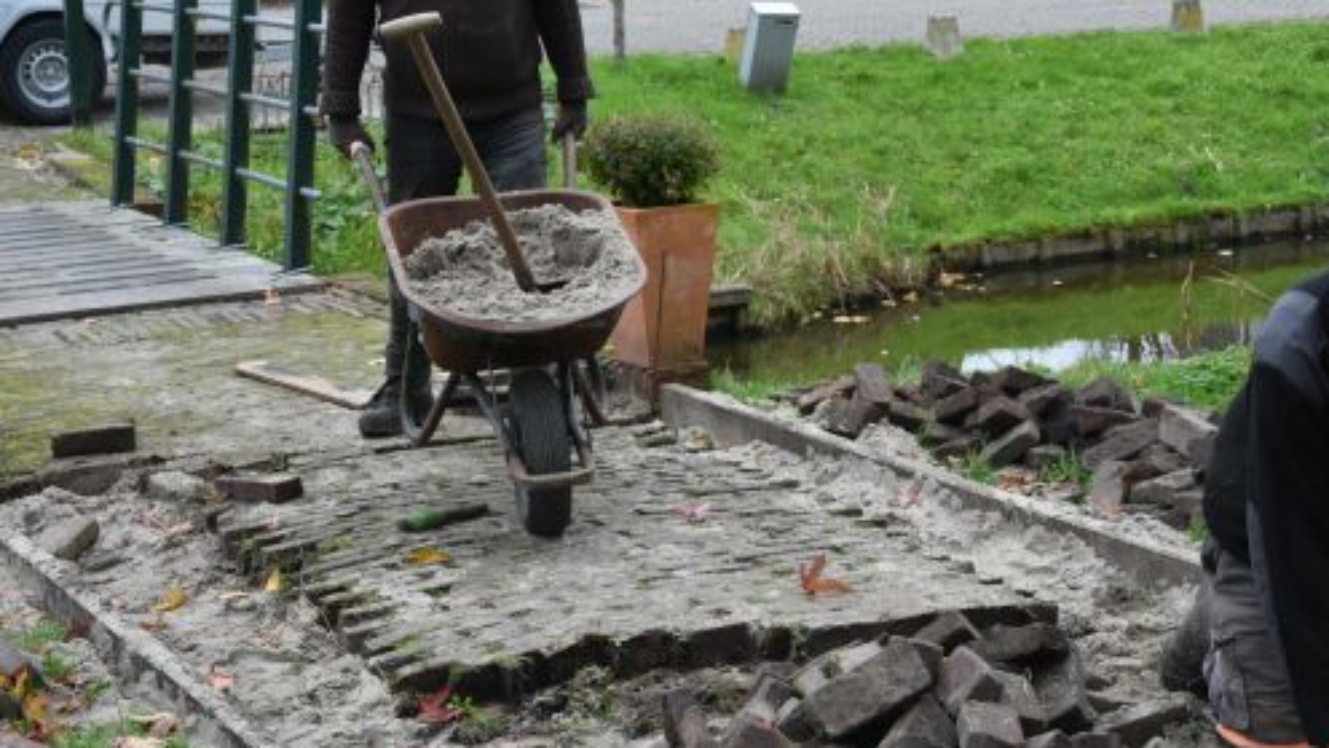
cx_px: 914
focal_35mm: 72
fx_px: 2529
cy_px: 299
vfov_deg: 16.8
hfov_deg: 29.2
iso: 800
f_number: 5
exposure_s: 1/100
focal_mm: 31
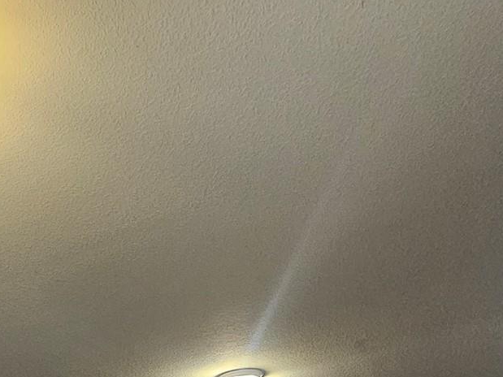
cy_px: 604
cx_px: -8
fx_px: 625
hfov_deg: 38.5
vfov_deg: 24.1
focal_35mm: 43
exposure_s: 1/60
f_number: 2.2
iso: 320
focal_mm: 2.2
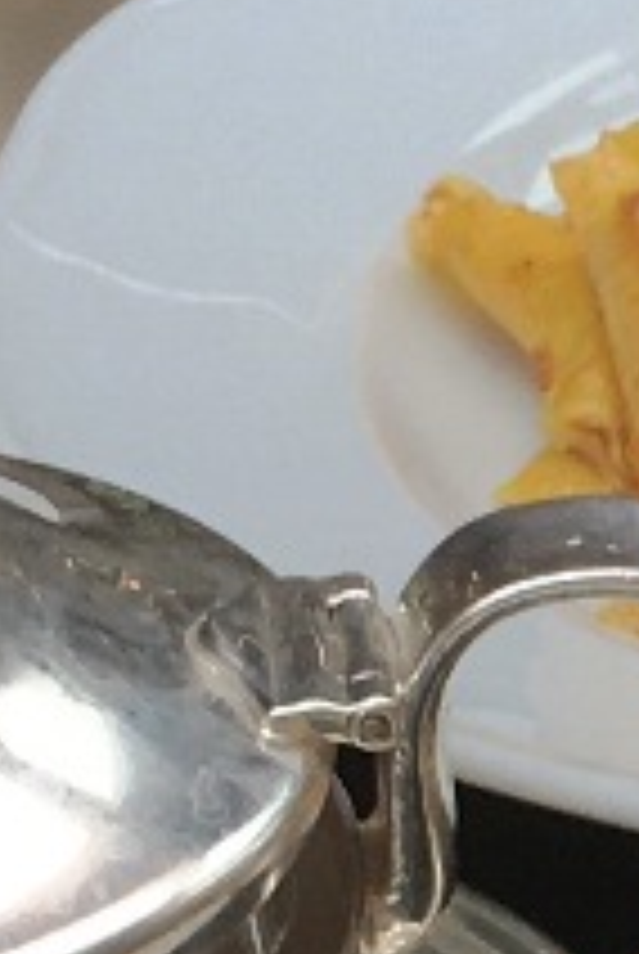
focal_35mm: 229
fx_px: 6077
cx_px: 2023
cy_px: 1210
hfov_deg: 5.6
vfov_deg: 8.8
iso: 25
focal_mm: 4.15
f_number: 2.2
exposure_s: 1/250
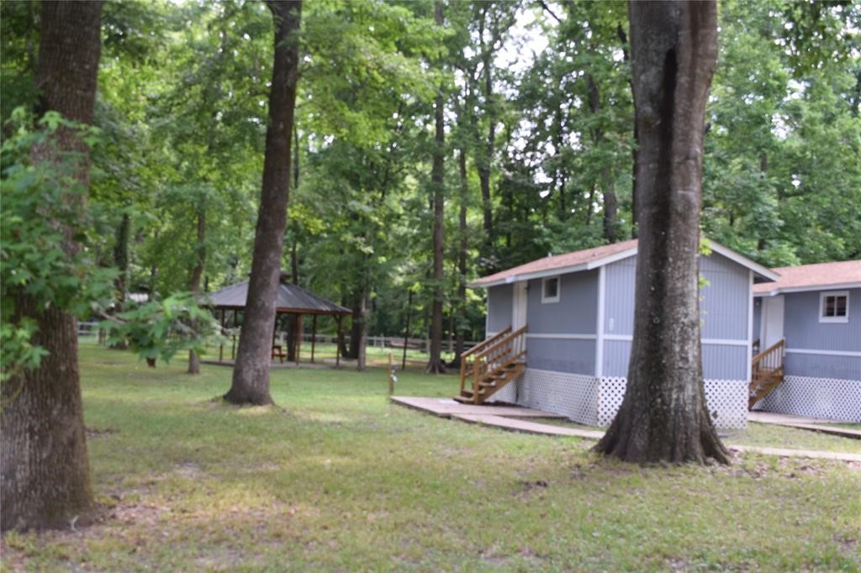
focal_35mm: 36
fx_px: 861
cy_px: 286
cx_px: 430
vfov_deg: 36.8
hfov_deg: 53.1
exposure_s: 1/125
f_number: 5.6
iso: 400
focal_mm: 24
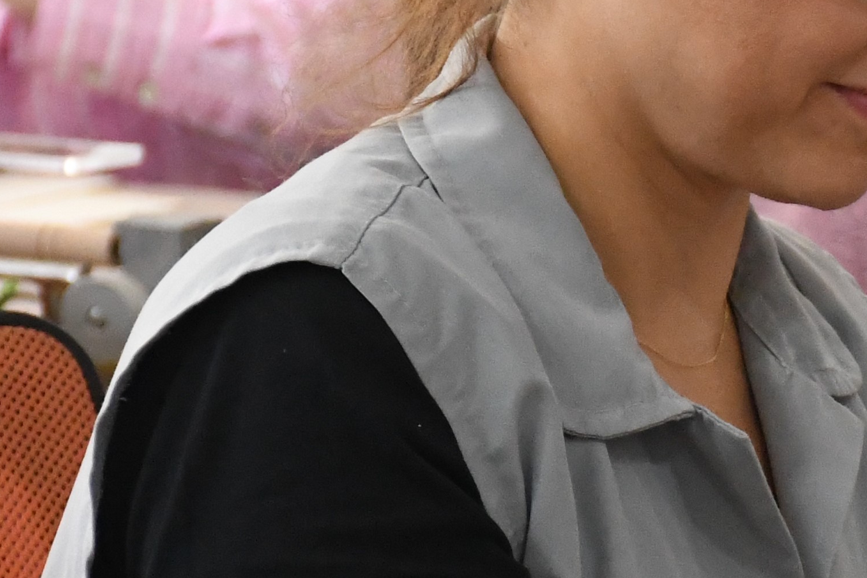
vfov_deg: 3.8
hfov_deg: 5.6
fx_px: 8814
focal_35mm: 366
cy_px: 464
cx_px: 1083
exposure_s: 1/200
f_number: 5
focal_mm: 66
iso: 5000
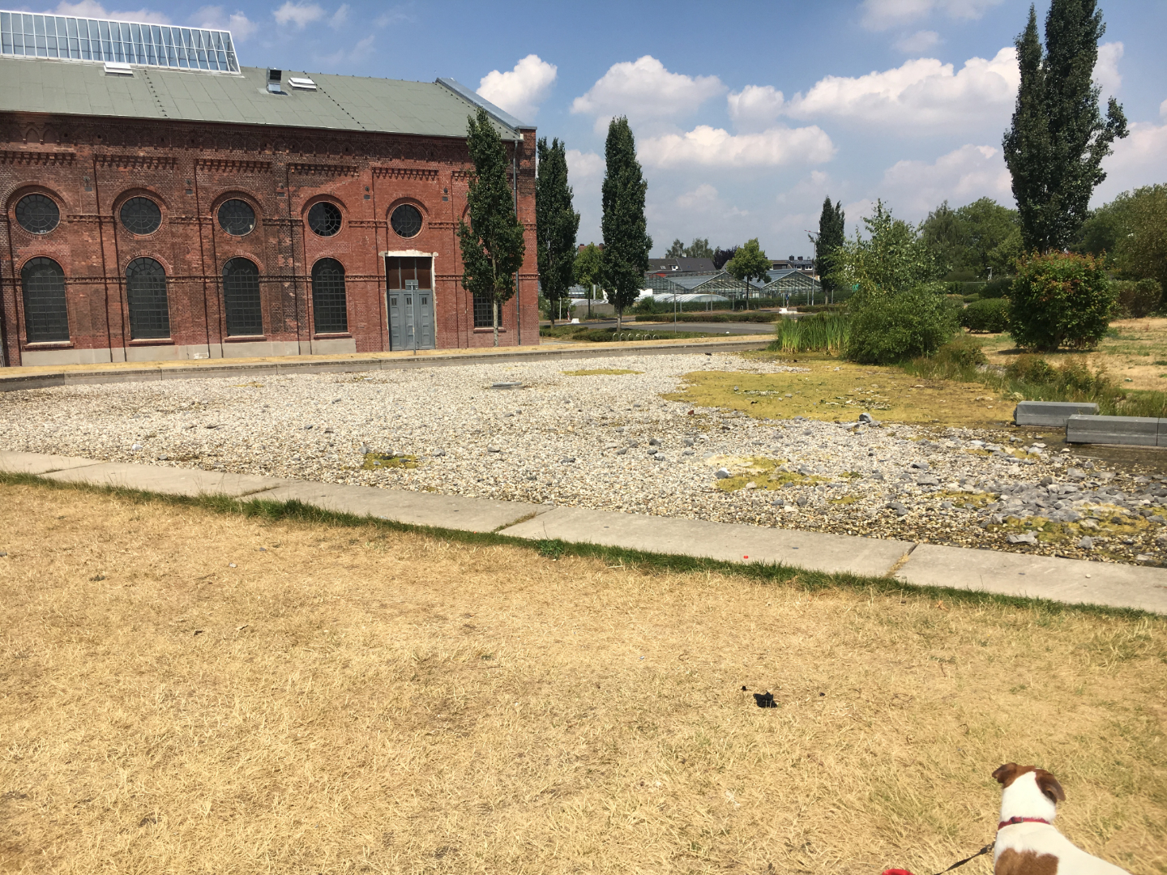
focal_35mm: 29
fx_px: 978
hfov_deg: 61.7
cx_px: 584
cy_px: 438
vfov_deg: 48.2
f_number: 2.2
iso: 25
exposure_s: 1/2331
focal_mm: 4.2
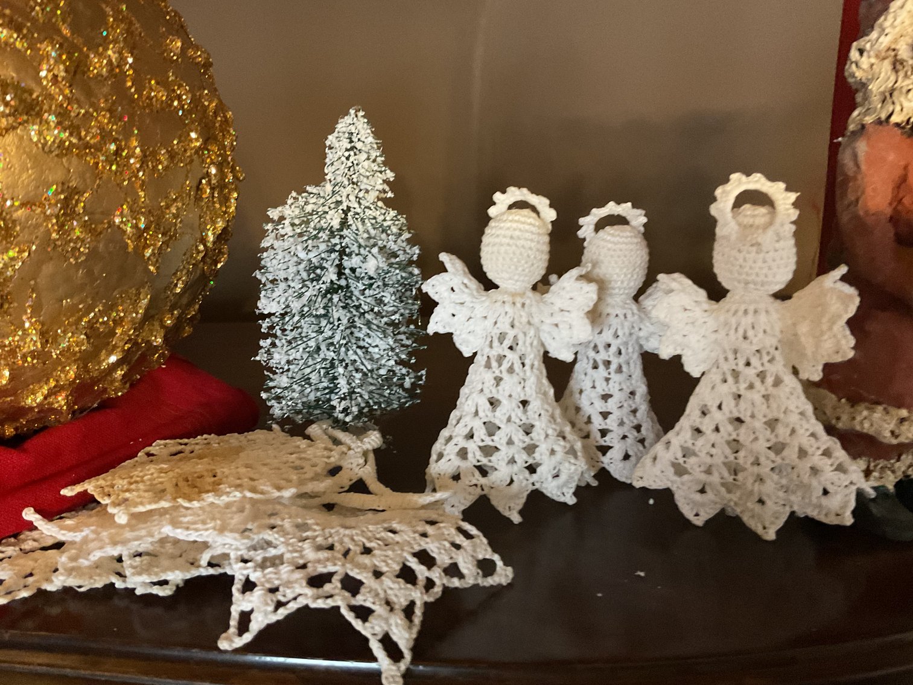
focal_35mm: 29
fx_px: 765
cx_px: 456
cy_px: 342
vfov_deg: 48.2
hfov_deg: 61.7
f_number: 1.8
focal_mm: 3
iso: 500
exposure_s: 1/30
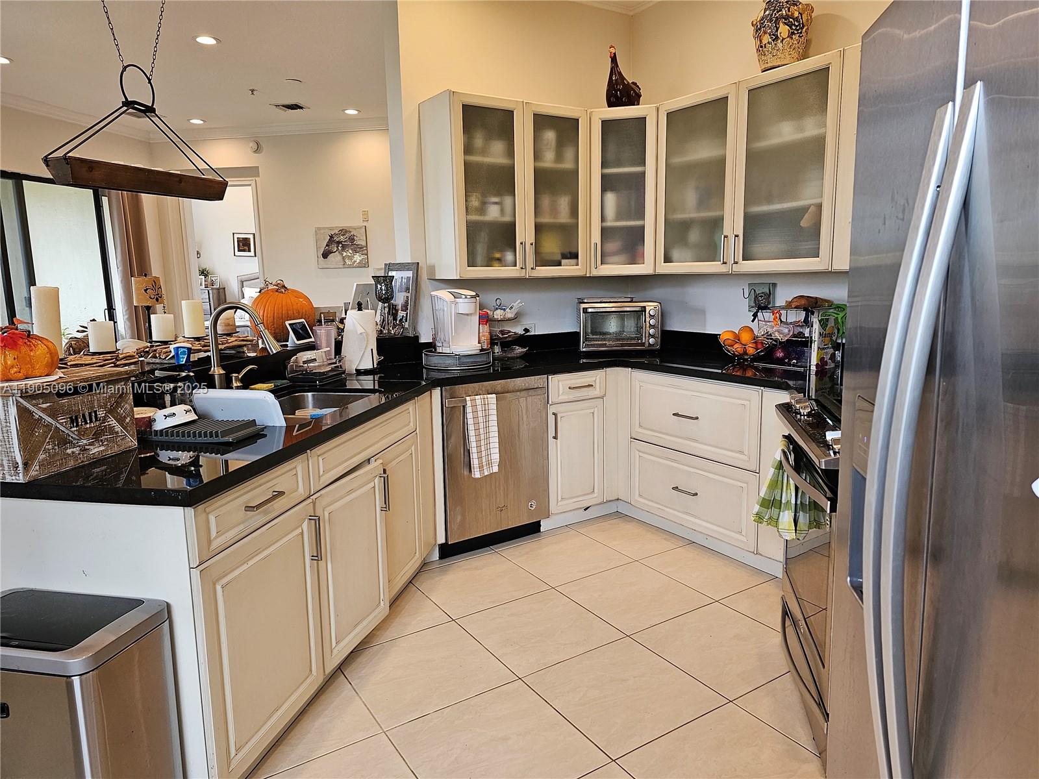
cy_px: 390
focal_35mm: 23
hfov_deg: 73.9
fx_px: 690
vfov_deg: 58.9
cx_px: 520
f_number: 1.7
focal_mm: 6.3
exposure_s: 1/120
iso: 160
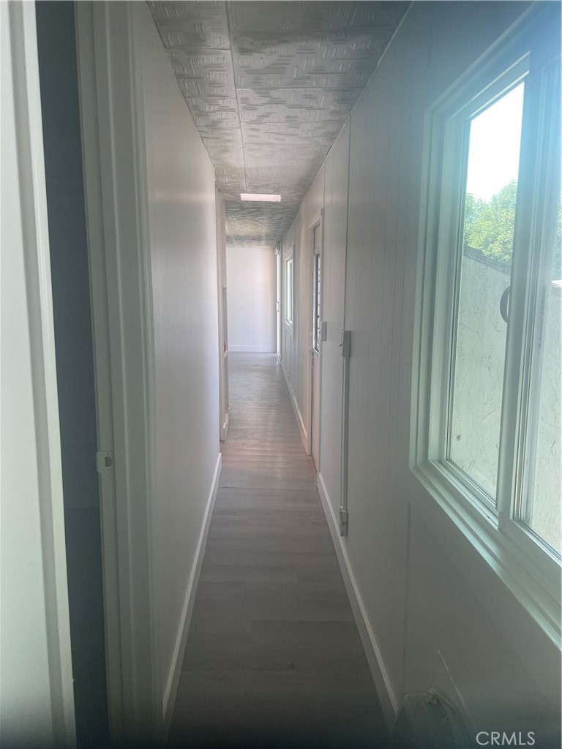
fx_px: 563
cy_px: 374
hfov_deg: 53.1
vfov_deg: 67.3
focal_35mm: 26
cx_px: 281
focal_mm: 4.2
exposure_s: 1/120
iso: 64
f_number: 1.6
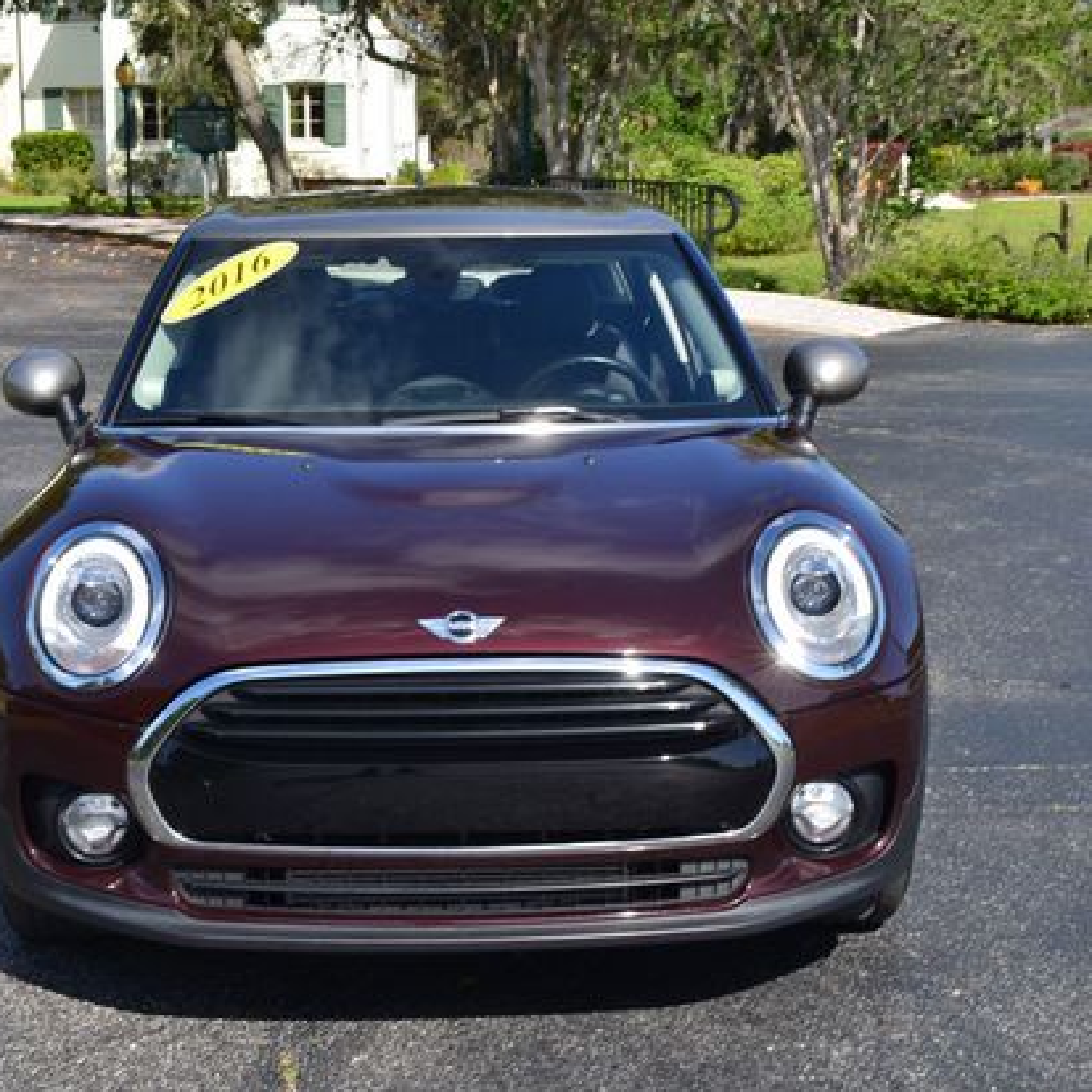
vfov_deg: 25.7
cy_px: 539
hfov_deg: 25.7
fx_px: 2391
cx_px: 415
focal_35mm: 67
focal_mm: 34
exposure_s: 1/125
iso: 125
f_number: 11
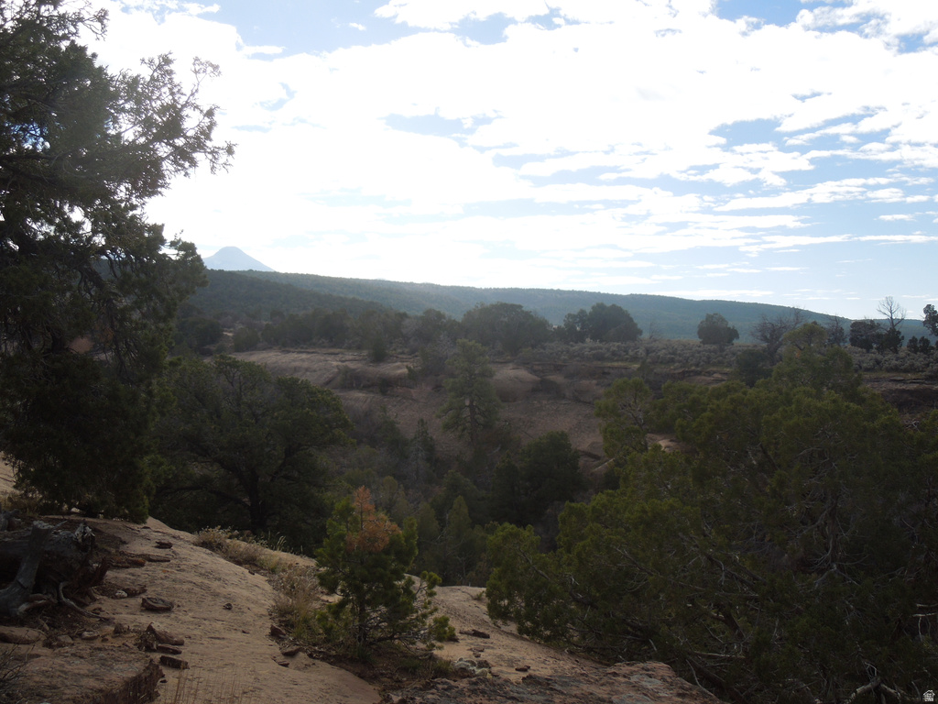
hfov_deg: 47.9
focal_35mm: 39
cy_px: 352
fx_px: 1057
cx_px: 469
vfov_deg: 36.8
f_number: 3.8
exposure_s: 1/1000
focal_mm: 7
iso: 100
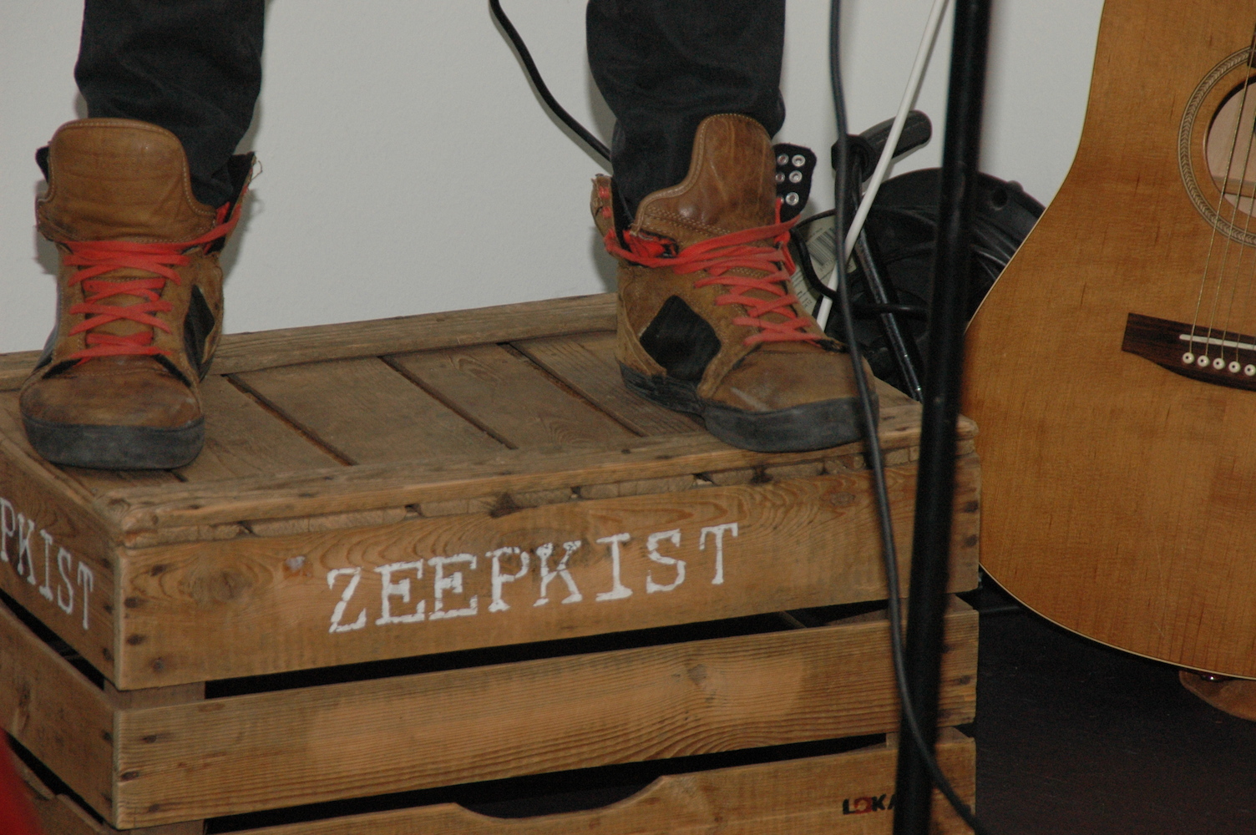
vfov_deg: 4.6
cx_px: 628
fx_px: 10457
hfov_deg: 6.9
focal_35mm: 300
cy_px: 418
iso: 1000
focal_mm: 200
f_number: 9
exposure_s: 1/100
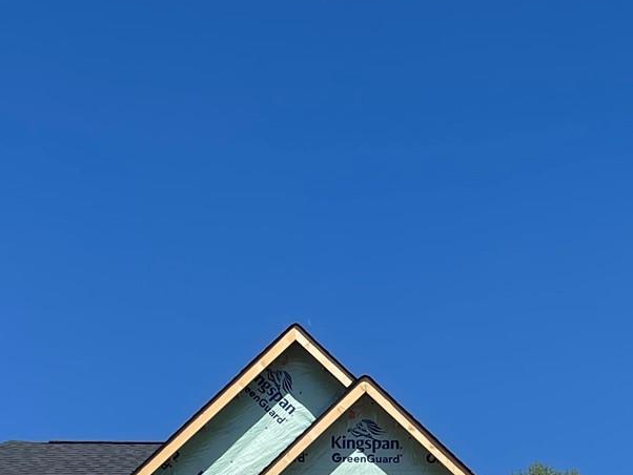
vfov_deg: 15.8
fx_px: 1555
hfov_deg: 23.0
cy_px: 743
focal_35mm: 85
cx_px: 353
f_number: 1.6
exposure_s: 1/5376
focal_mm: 5.1
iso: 32
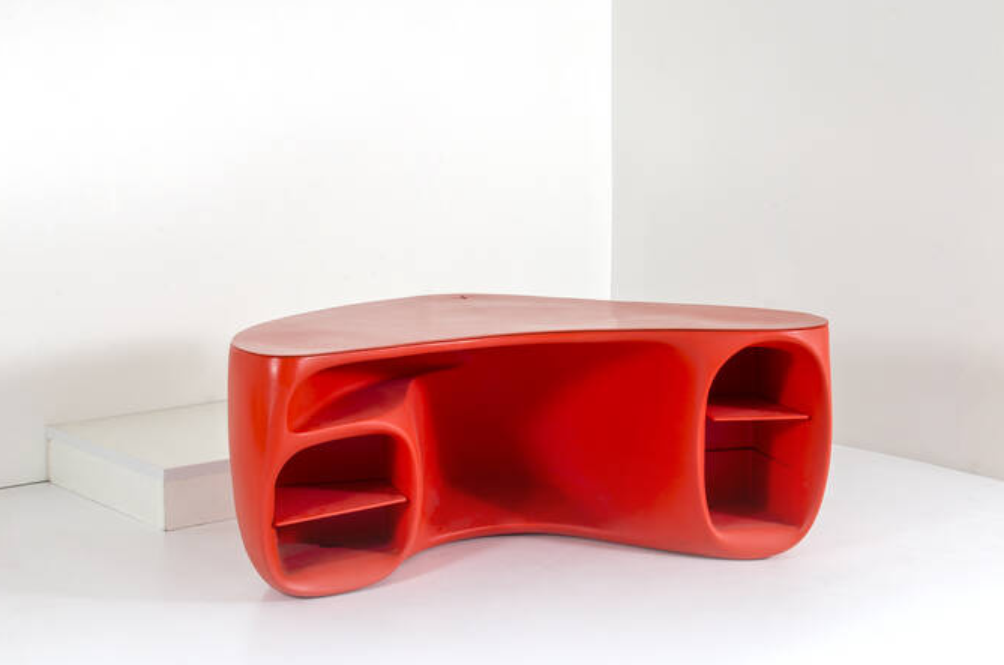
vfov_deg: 23.9
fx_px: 1573
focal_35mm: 57
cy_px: 342
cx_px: 524
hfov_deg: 35.4
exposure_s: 1/160
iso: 100
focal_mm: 35
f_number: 16
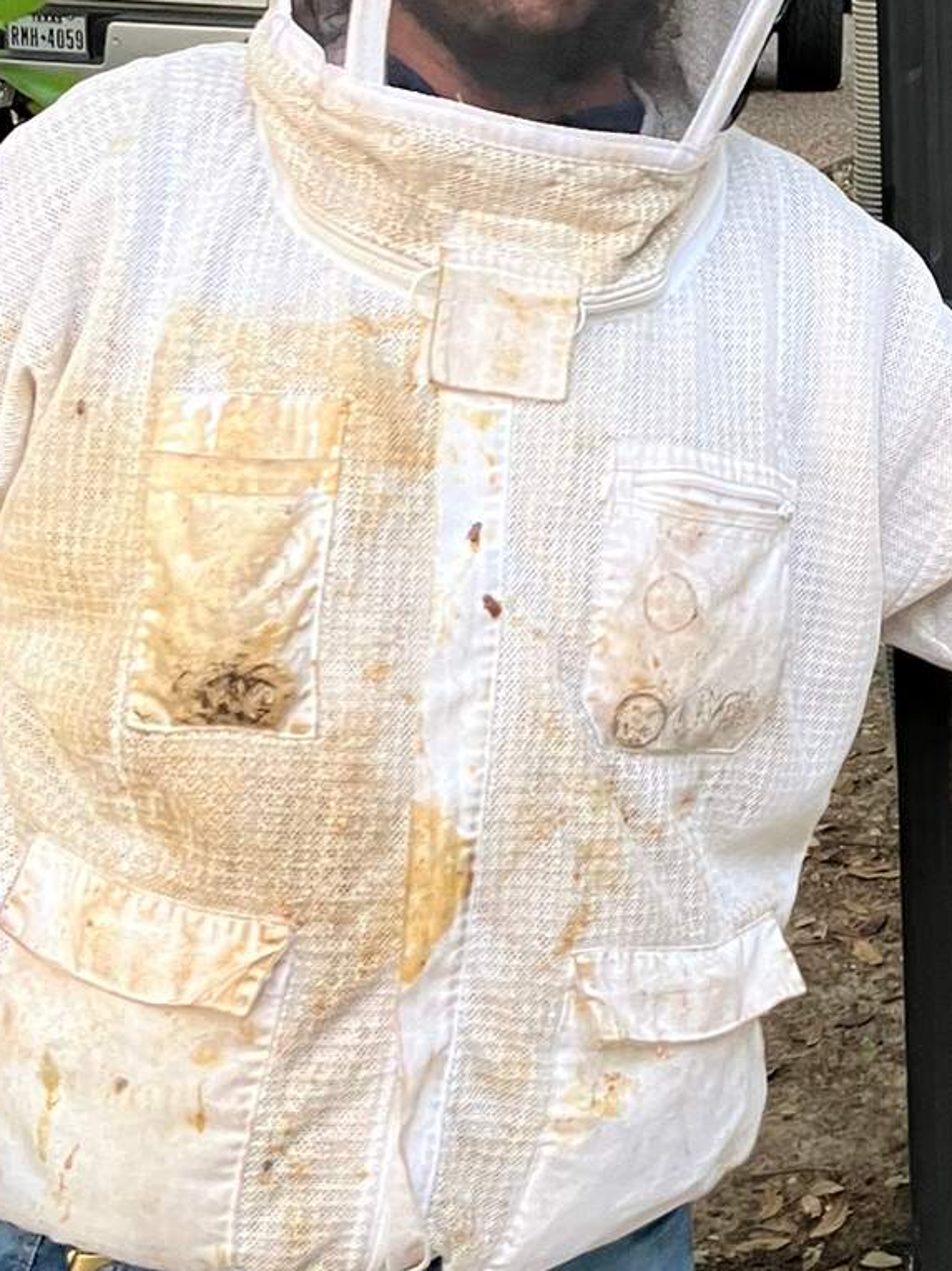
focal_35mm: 75
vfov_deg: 25.1
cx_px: 1148
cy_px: 101
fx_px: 2752
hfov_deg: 18.6
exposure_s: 1/75
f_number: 1.8
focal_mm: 3.99
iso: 80
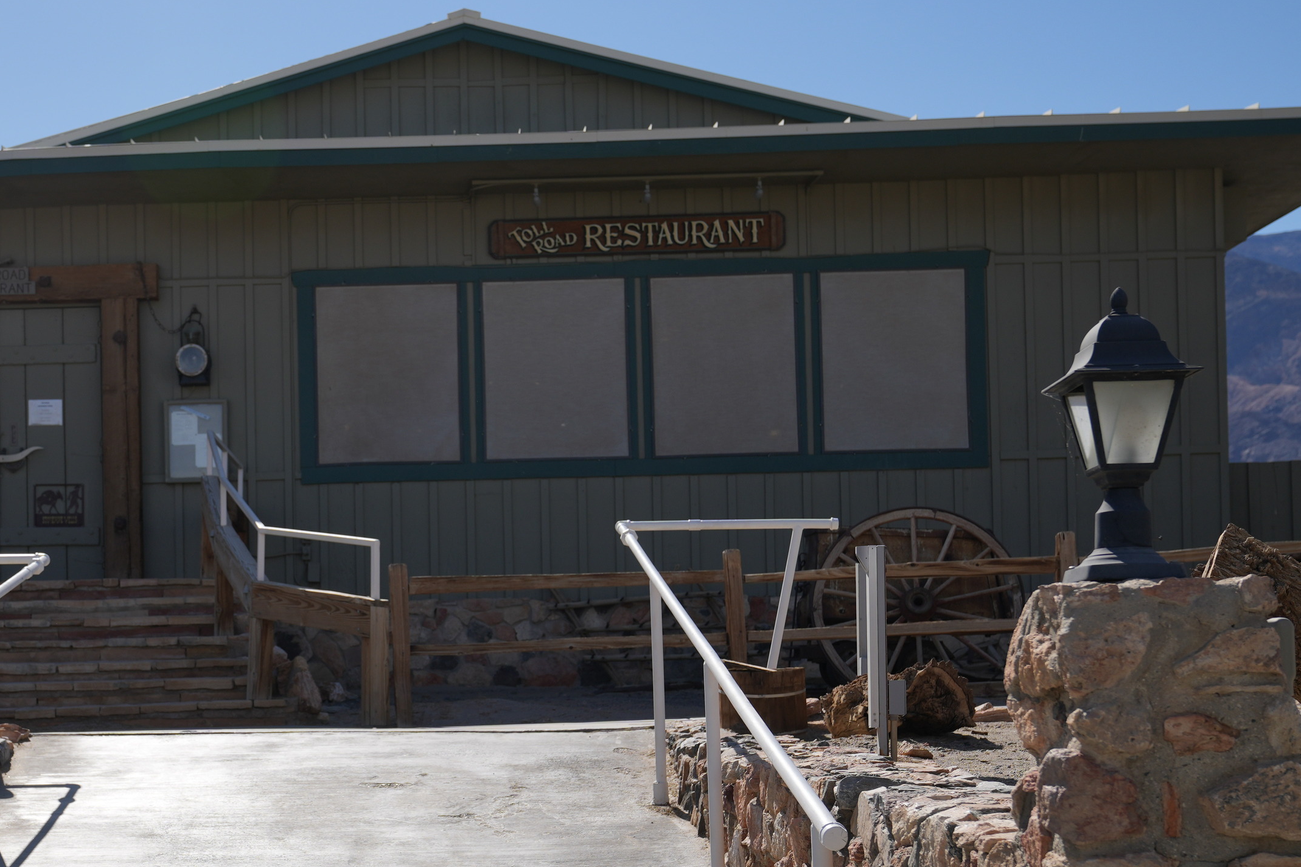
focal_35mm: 59
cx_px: 364
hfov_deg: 33.4
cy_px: 655
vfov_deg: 22.8
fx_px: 2132
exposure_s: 1/640
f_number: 4.5
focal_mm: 36
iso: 100
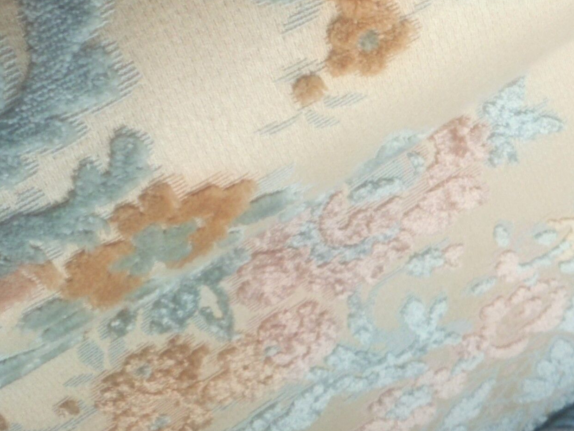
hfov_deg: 18.7
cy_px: -199
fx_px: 1725
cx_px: 466
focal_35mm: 104
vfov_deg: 13.5
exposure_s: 1/30
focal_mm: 4.5
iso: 110
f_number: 3.7
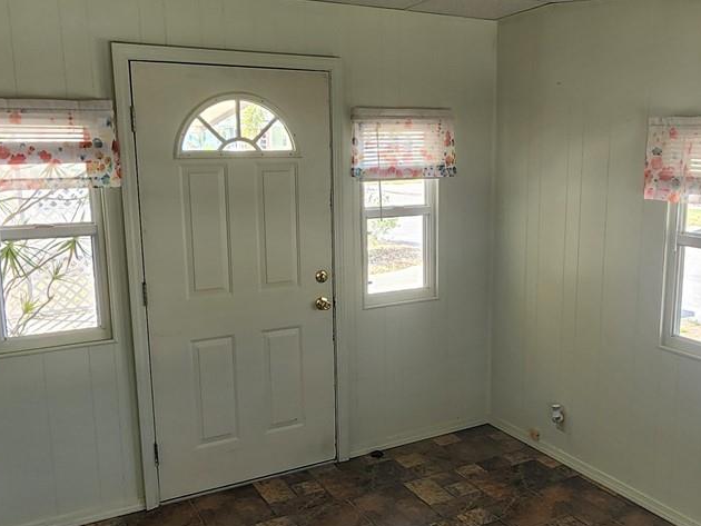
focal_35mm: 33
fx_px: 669
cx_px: 431
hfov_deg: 54.8
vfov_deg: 43.0
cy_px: 275
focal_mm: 2.2
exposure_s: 1/60
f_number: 2.2
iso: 64
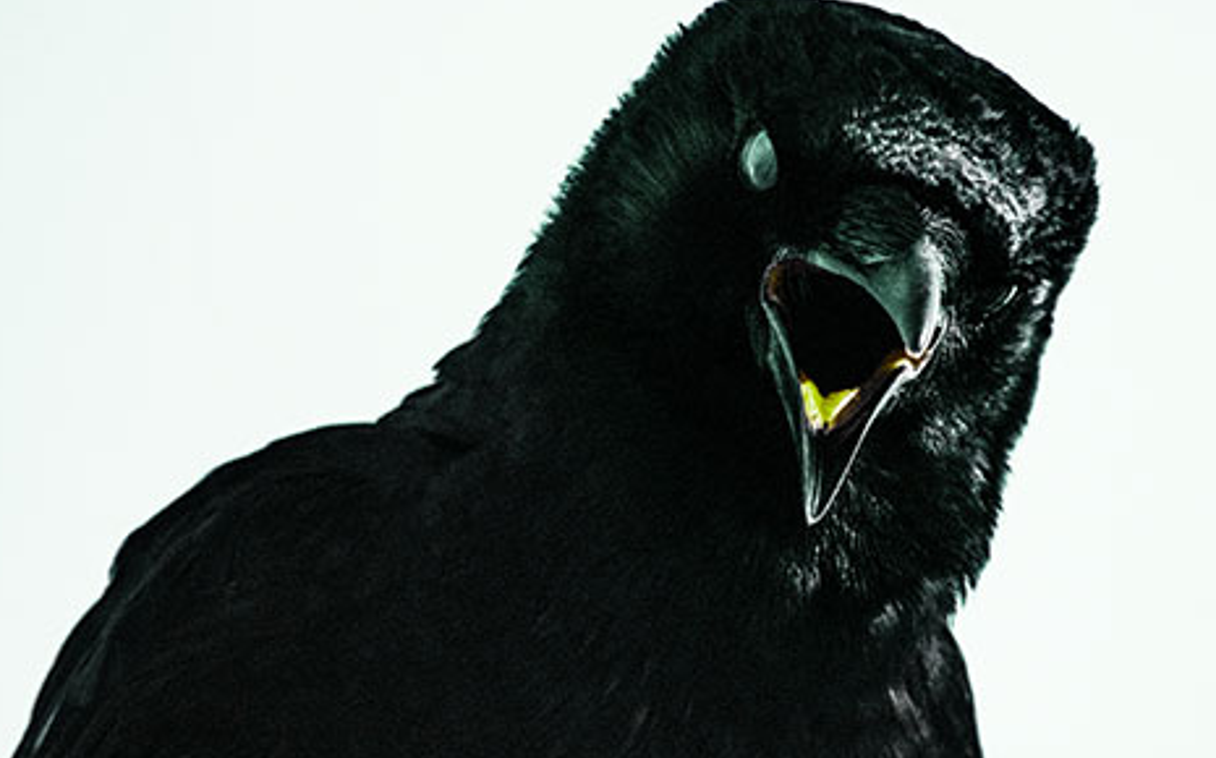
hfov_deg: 1.6
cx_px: 615
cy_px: 344
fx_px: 43586
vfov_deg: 1.0
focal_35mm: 1316
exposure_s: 1/3200
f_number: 13
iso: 3200
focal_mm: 1200
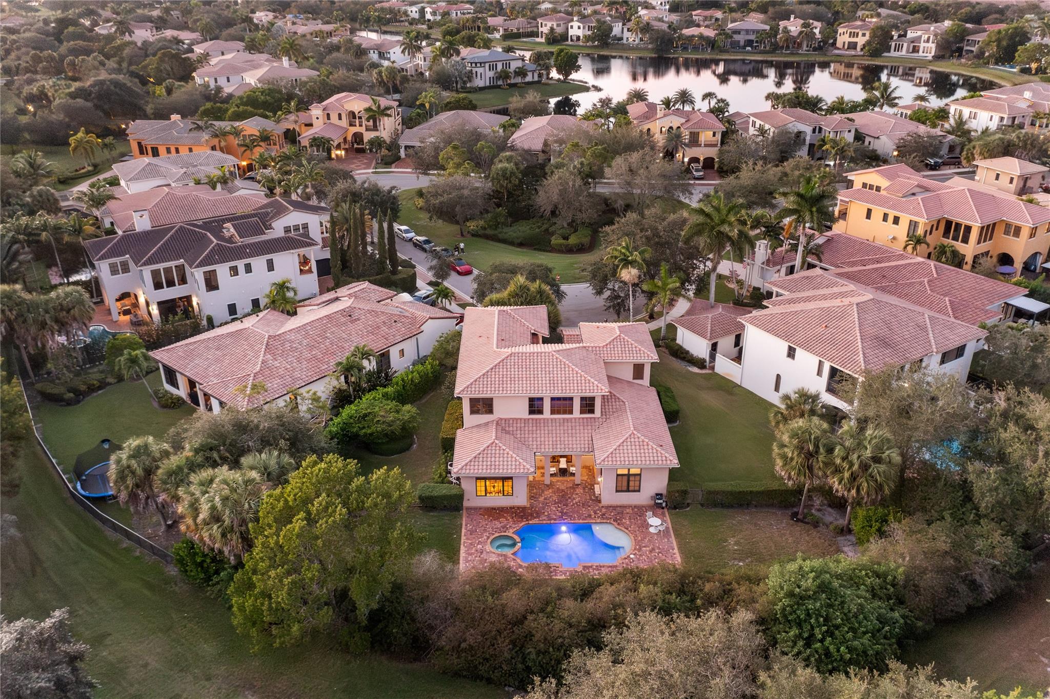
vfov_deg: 46.4
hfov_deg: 65.5
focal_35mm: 28
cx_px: 525
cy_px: 350
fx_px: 816
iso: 3200
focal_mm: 10.26
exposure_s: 1/60
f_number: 2.8
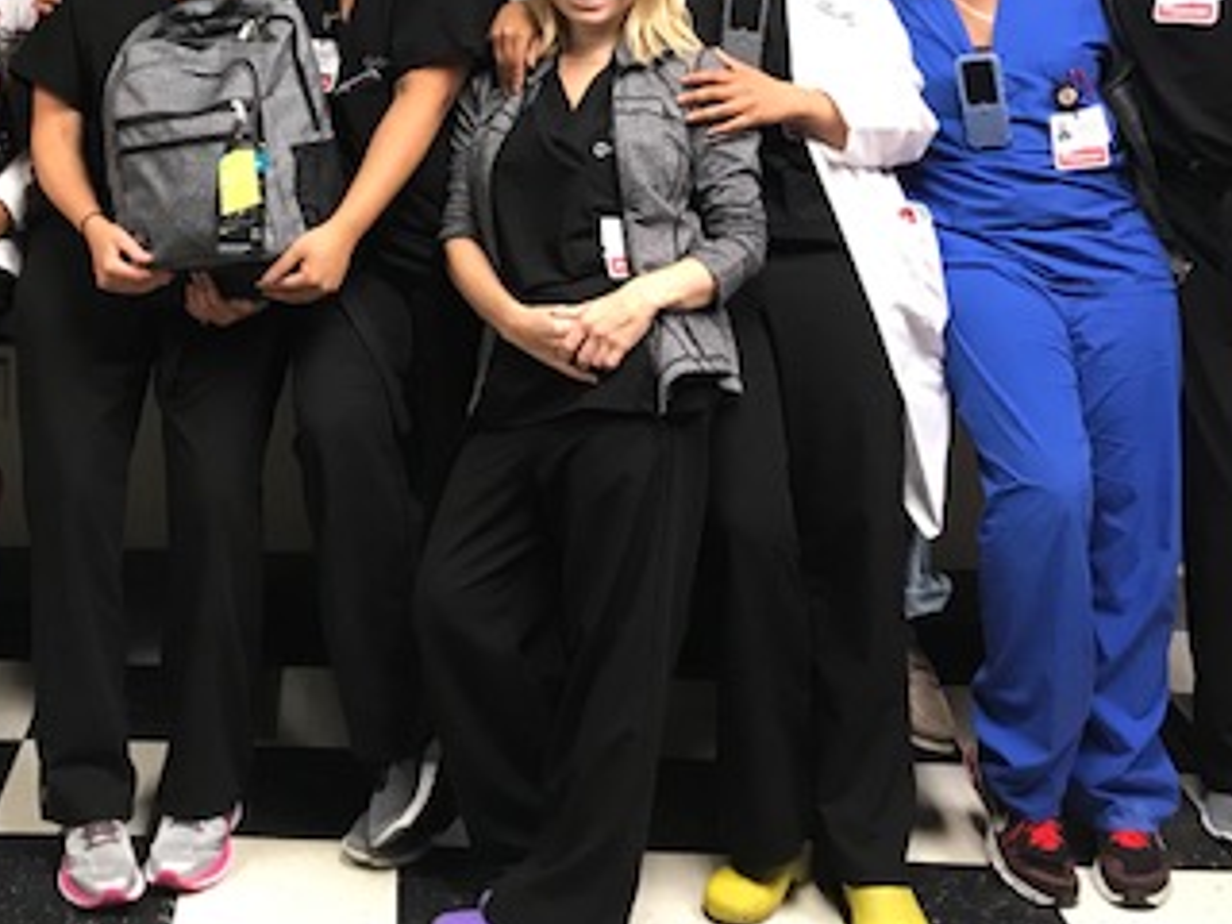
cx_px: 246
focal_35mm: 56
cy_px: 69
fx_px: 1993
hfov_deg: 33.4
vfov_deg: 25.2
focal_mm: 3.99
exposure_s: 1/15
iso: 50
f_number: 1.8
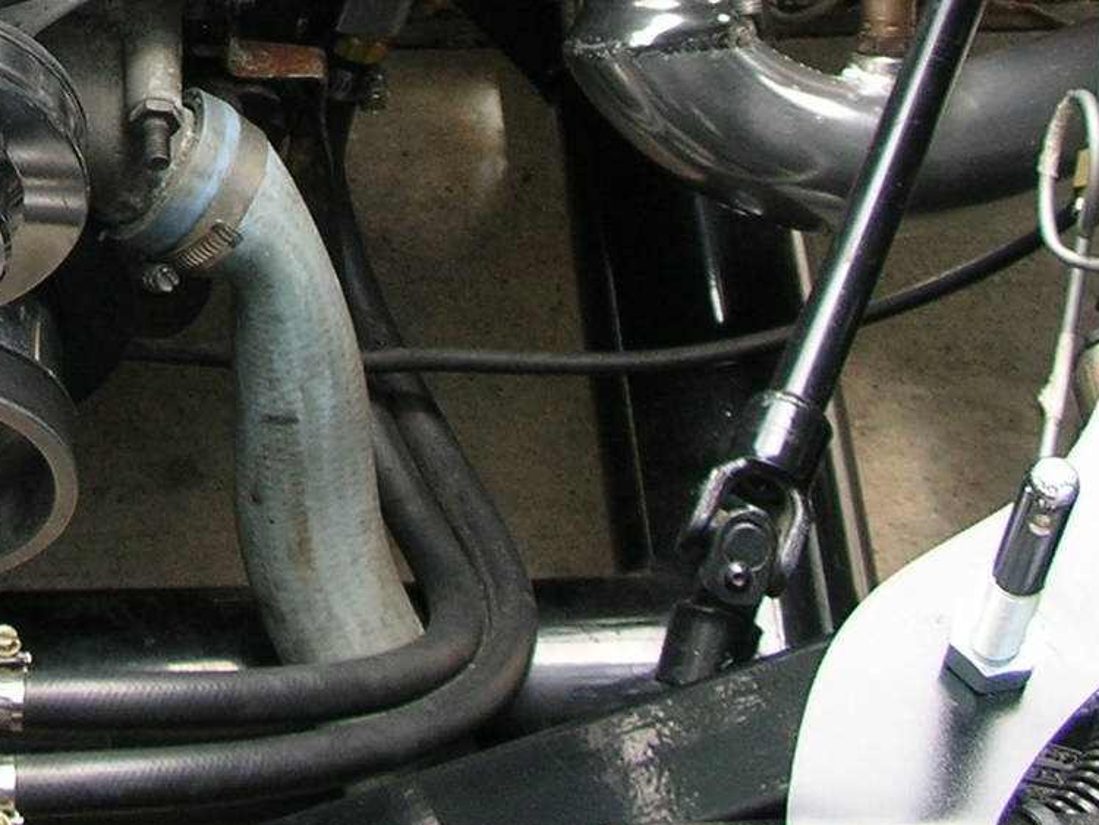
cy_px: -346
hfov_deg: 16.8
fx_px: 3557
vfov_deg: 12.7
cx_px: -233
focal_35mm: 112
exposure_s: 1/70.2
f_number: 3
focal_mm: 5.8
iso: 50
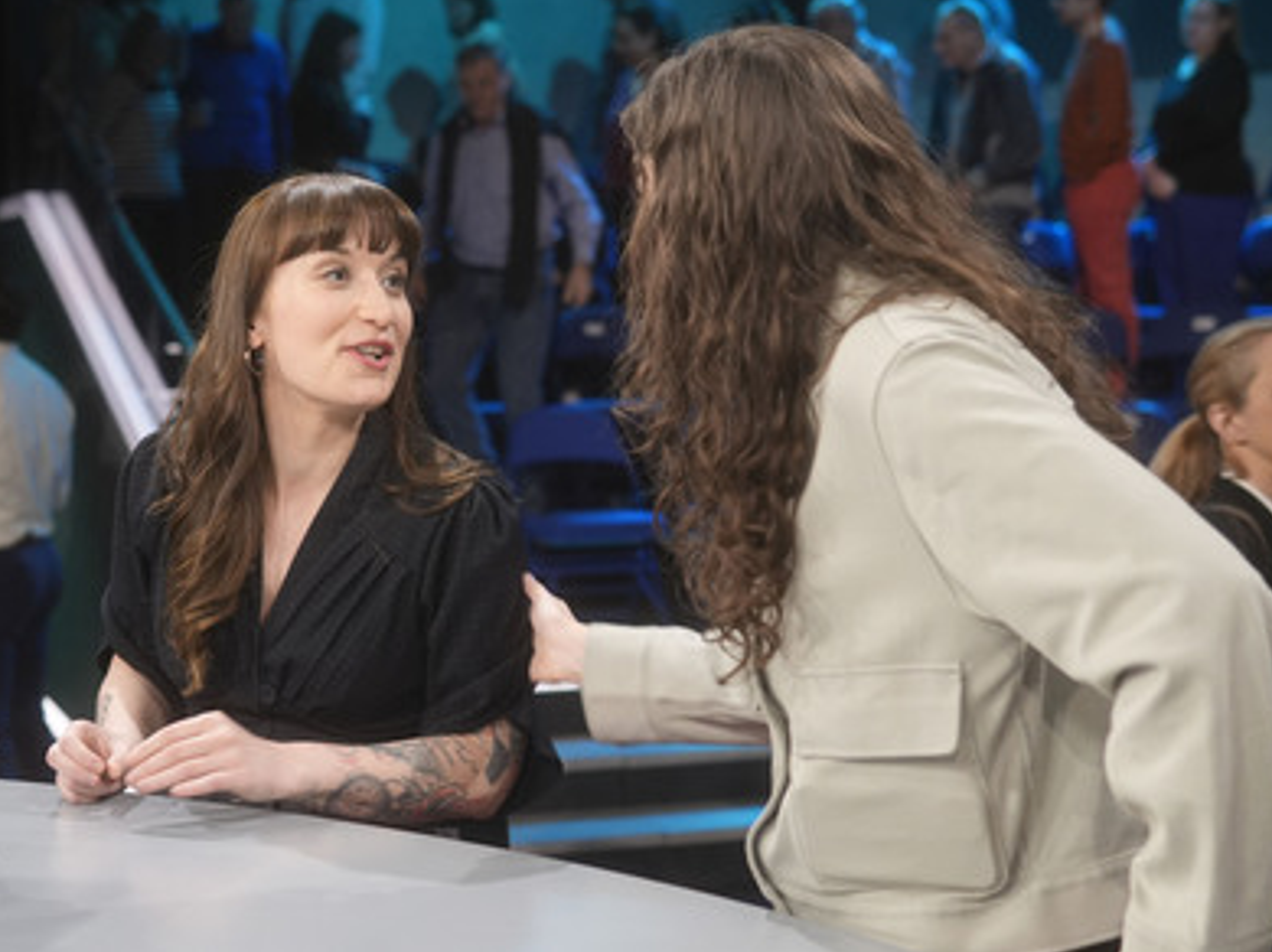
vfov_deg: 29.1
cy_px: 469
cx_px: 693
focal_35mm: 50
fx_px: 1836
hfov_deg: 38.2
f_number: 2.2
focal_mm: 30
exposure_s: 1/100
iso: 640
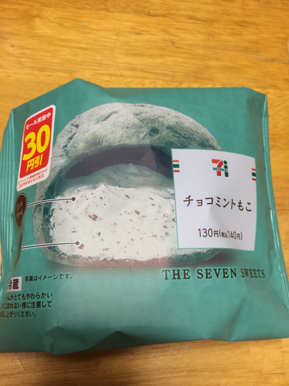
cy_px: 193
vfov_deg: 61.7
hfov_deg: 48.2
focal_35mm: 29
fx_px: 323
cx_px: 144
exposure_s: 1/15
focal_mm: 4.15
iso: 50
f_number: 2.2
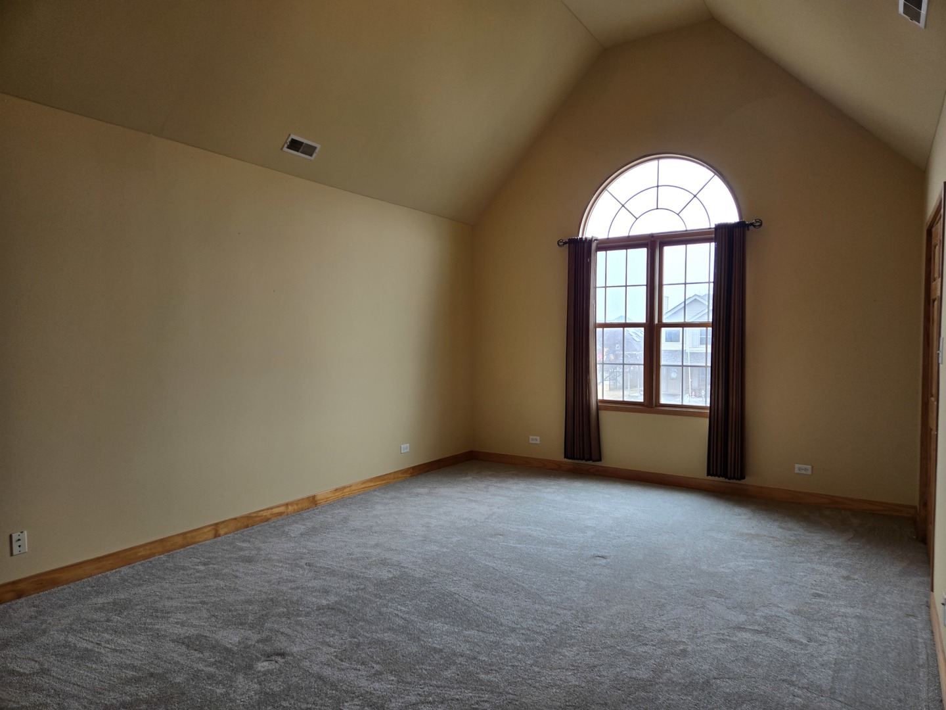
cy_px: 355
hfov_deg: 73.9
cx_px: 473
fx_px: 629
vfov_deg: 58.9
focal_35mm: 23
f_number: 1.8
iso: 50
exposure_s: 1/120
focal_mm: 5.4
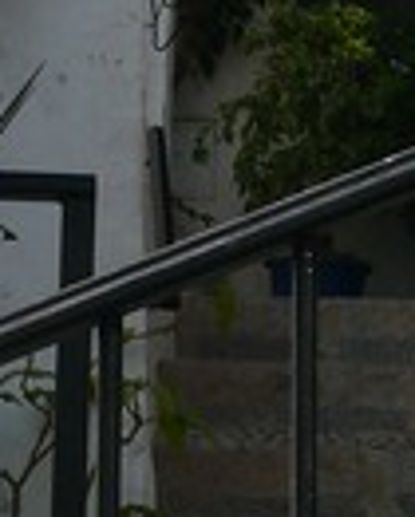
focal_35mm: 336
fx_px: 5153
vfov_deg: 5.6
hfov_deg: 4.6
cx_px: 186
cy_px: -639
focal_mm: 12.6
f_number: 5
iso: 100
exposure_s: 1/250
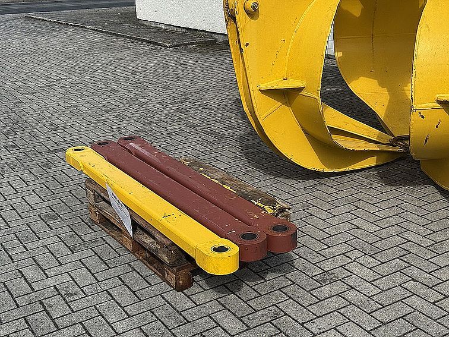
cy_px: 168
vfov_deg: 30.3
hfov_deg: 39.7
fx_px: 623
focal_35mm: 48
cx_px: 224
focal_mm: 6.76
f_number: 1.78
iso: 64
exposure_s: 1/3610
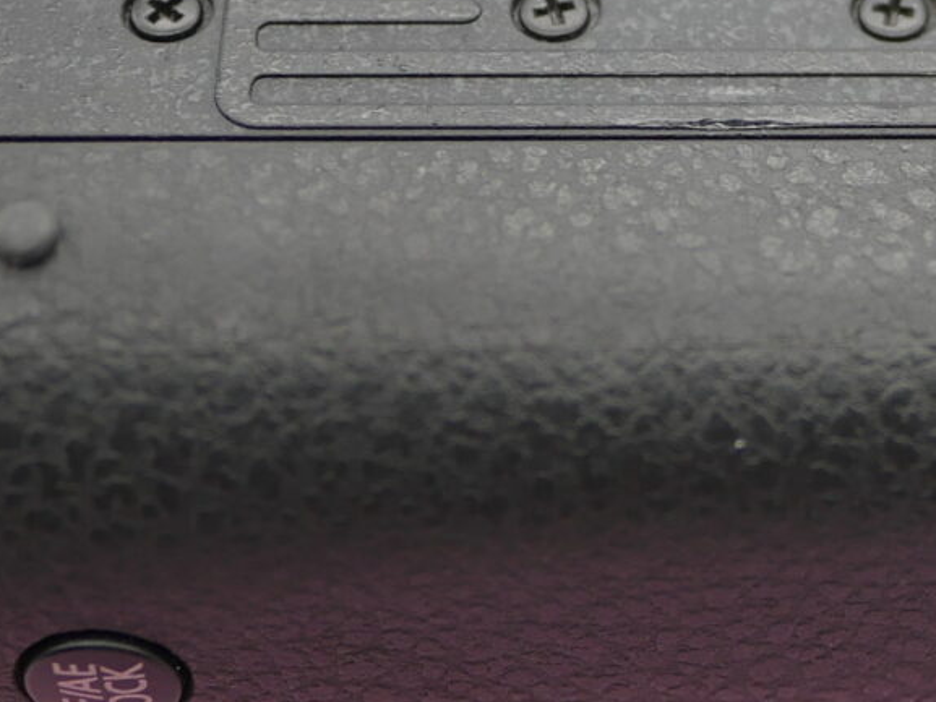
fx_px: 3840
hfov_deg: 13.5
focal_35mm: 142
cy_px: 211
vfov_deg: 10.4
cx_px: 1131
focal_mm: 16
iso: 200
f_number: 1.7
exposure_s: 1/640
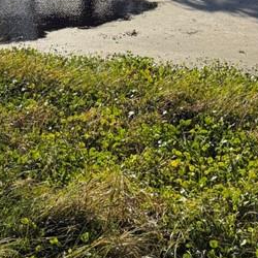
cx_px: 25
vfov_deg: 19.1
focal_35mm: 87
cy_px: -33
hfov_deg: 19.6
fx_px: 734
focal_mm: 6.76
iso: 100
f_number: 1.78
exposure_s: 1/4167
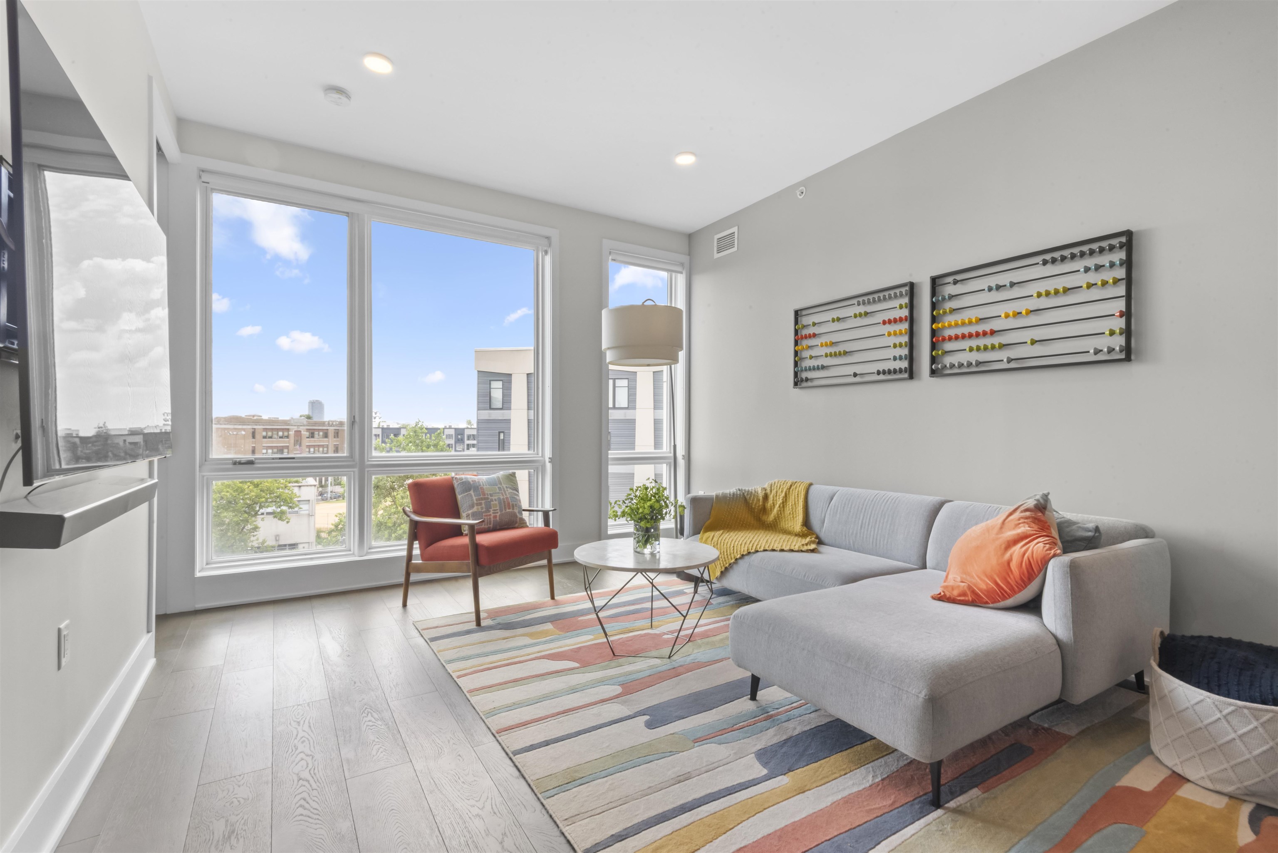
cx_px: 639
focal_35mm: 16
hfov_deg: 96.7
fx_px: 568
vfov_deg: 73.8
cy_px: 426
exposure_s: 1/3
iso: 500
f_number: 22
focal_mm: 16
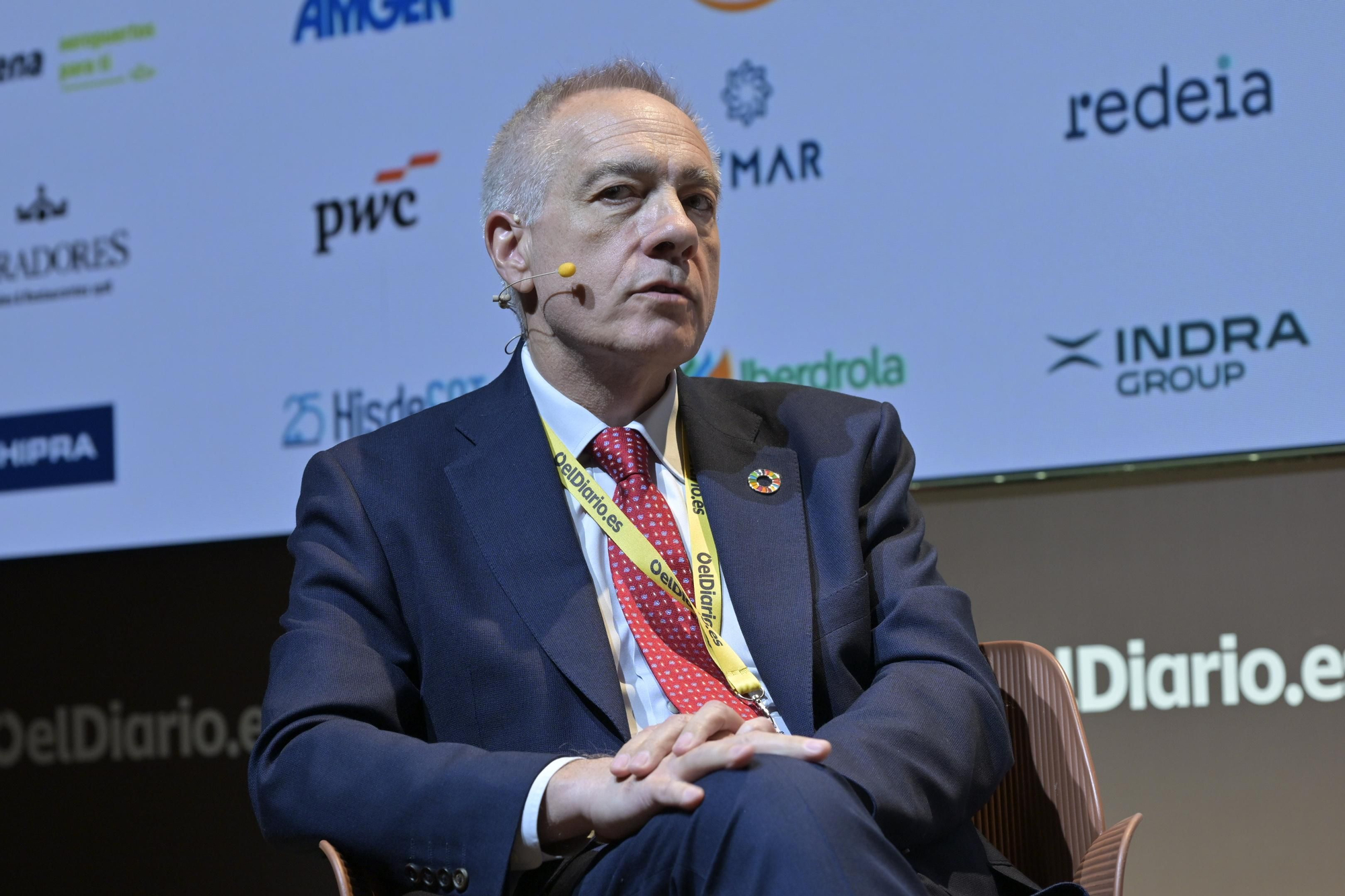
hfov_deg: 14.3
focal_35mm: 144
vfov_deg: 9.5
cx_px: 672
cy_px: 448
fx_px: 5379
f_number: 5
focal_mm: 96
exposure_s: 1/60
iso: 320
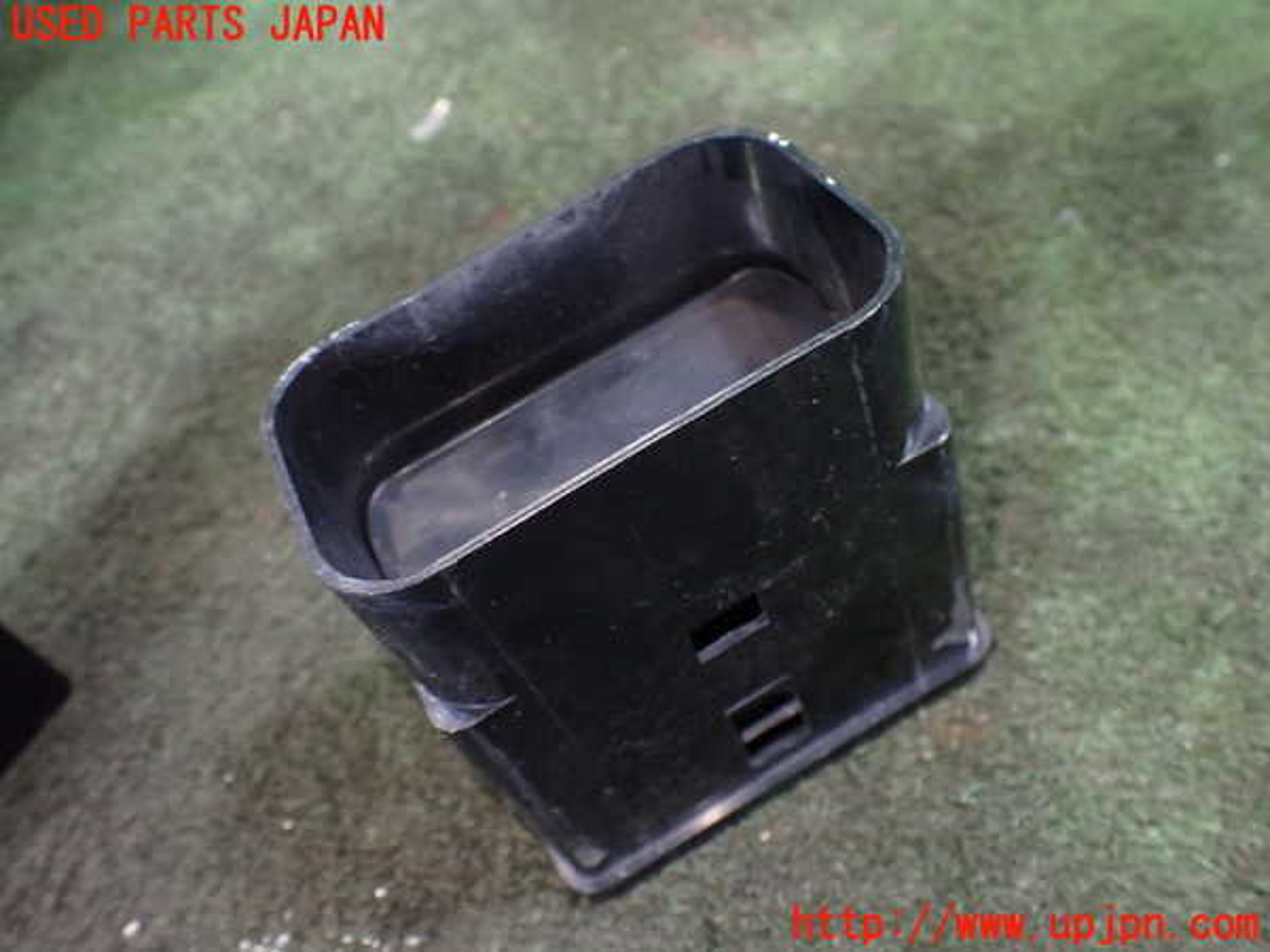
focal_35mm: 30
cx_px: 635
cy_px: 476
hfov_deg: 60.0
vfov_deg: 46.8
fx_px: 1101
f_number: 2.3
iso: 800
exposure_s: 1/80
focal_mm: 5.4
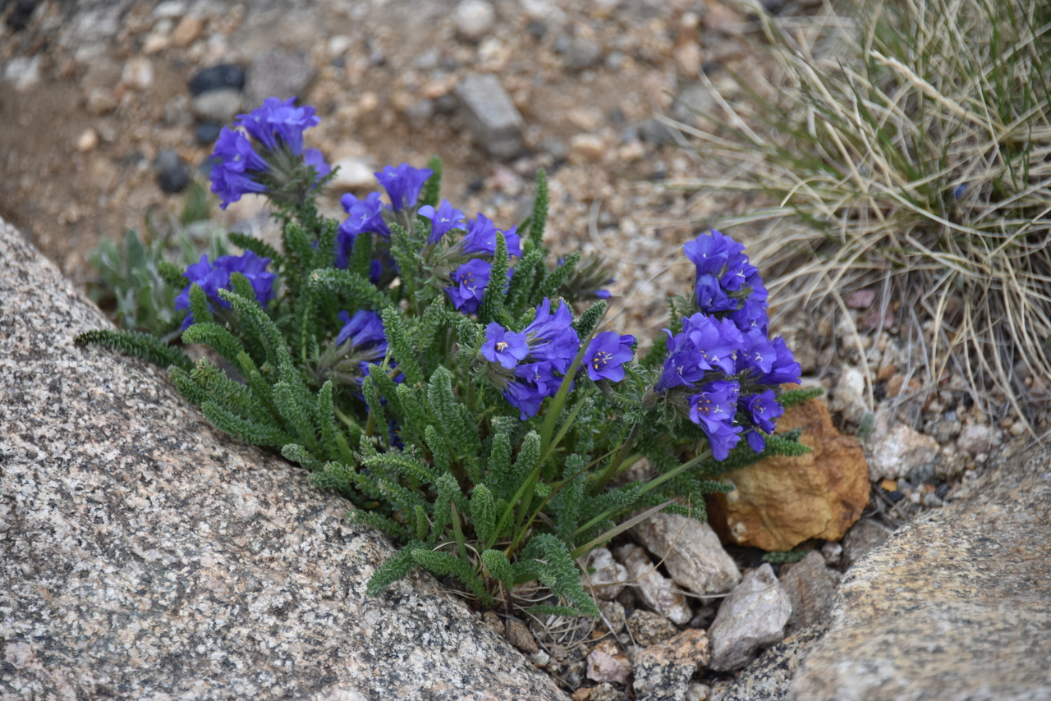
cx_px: 526
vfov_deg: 4.6
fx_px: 8760
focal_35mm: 300
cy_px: 350
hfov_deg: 6.9
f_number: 5.6
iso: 640
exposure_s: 1/640
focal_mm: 300
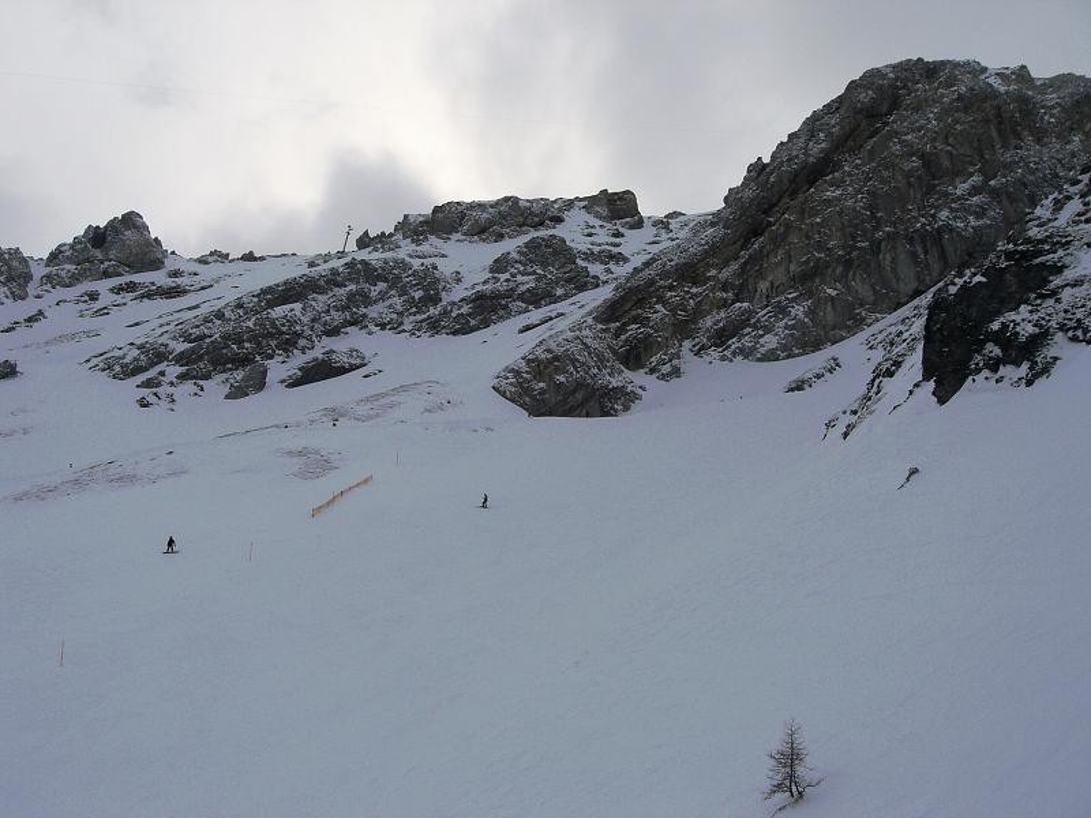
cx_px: 546
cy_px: 409
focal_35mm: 38
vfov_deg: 37.7
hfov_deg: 49.0
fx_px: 1198
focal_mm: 6.3
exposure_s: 1/2000
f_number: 4.4
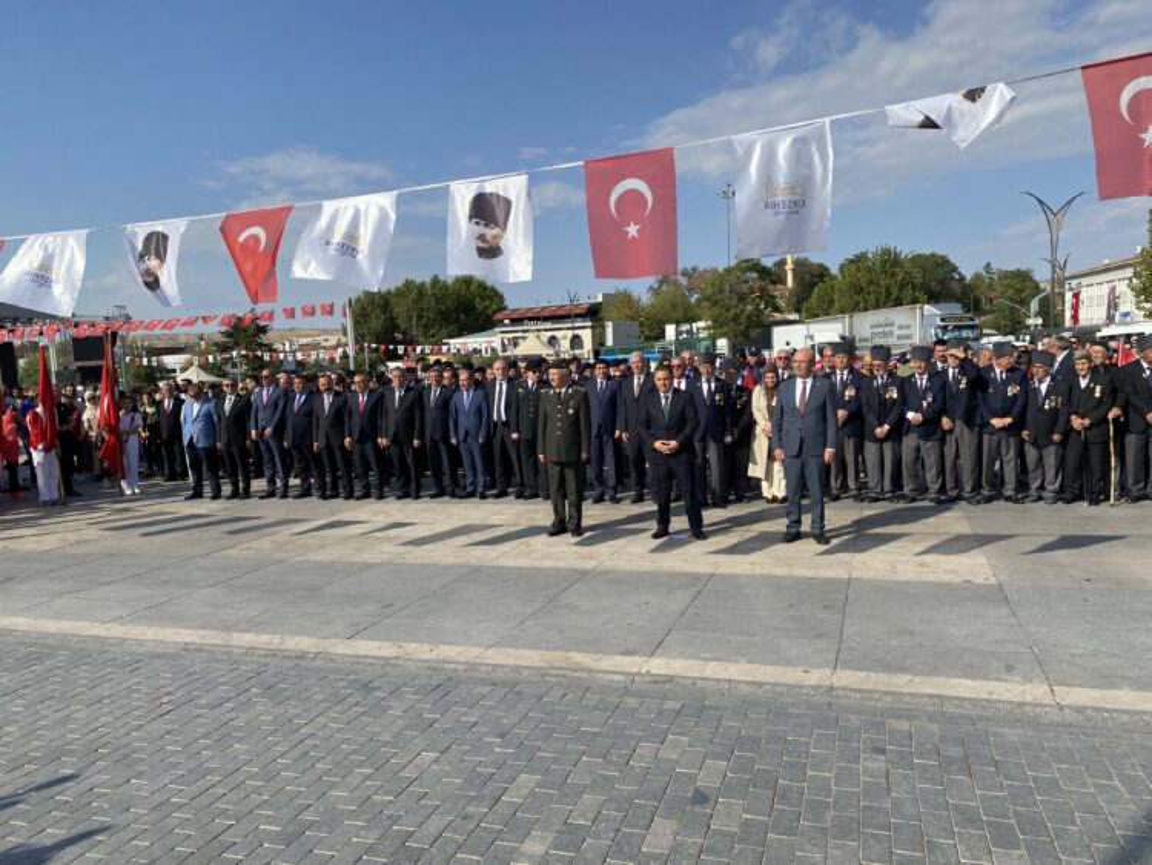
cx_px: 576
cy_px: 432
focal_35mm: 26
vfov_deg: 53.1
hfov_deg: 67.3
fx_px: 866
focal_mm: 4.25
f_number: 1.8
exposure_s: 1/3610
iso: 32
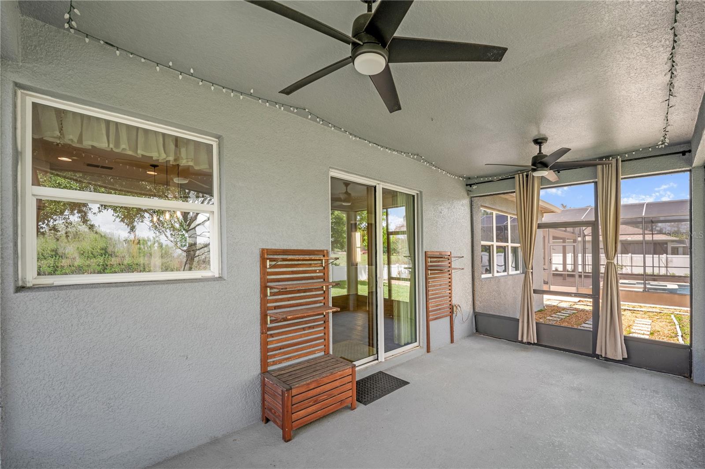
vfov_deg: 81.2
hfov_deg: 104.3
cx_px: 352
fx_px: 274
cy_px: 234
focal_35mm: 14
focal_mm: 14
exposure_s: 1/80
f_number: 4
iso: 200
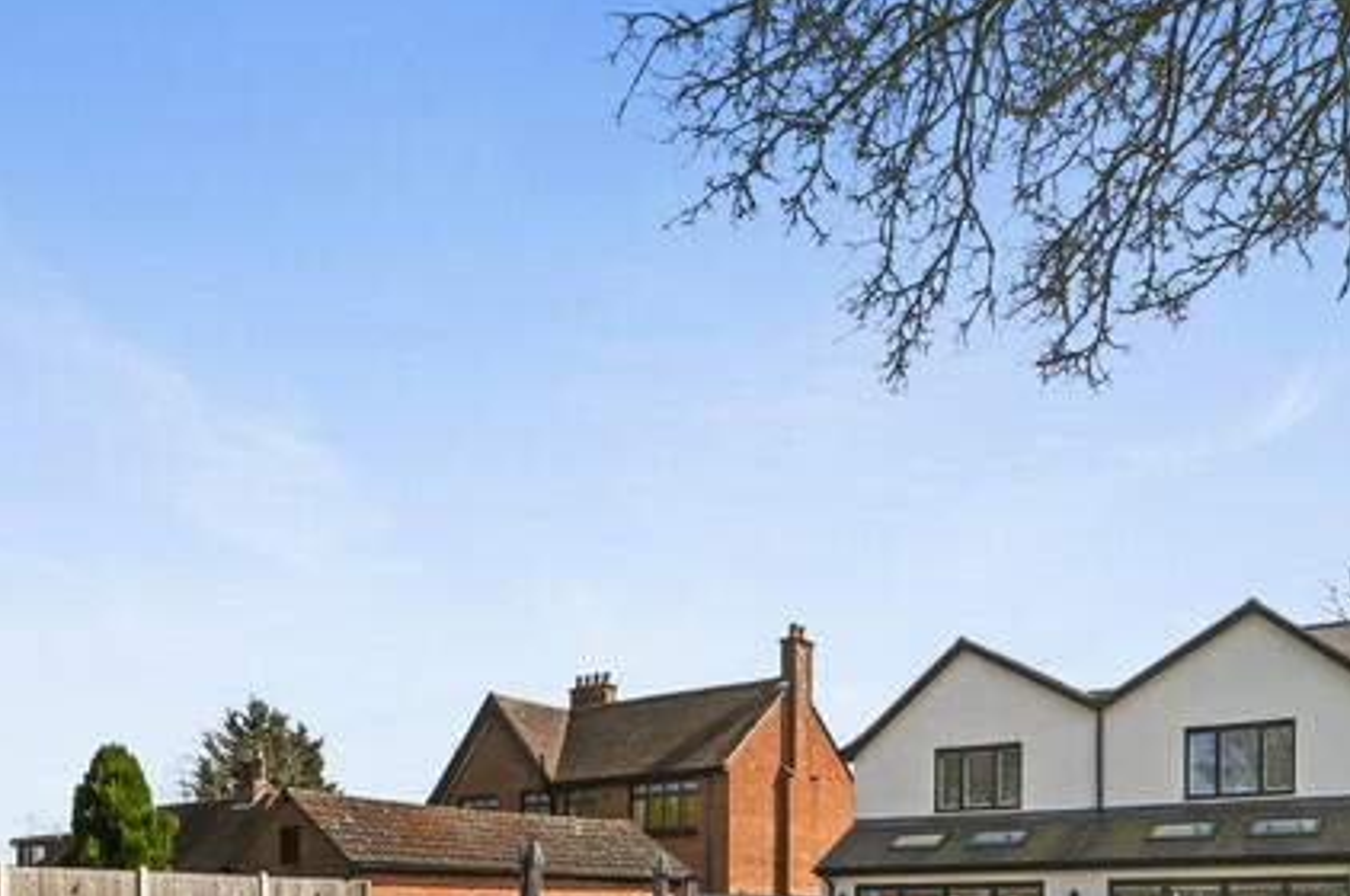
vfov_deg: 34.3
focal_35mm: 34
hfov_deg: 55.9
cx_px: 653
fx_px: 1273
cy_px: 952
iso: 400
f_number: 11
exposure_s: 1/100
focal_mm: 14
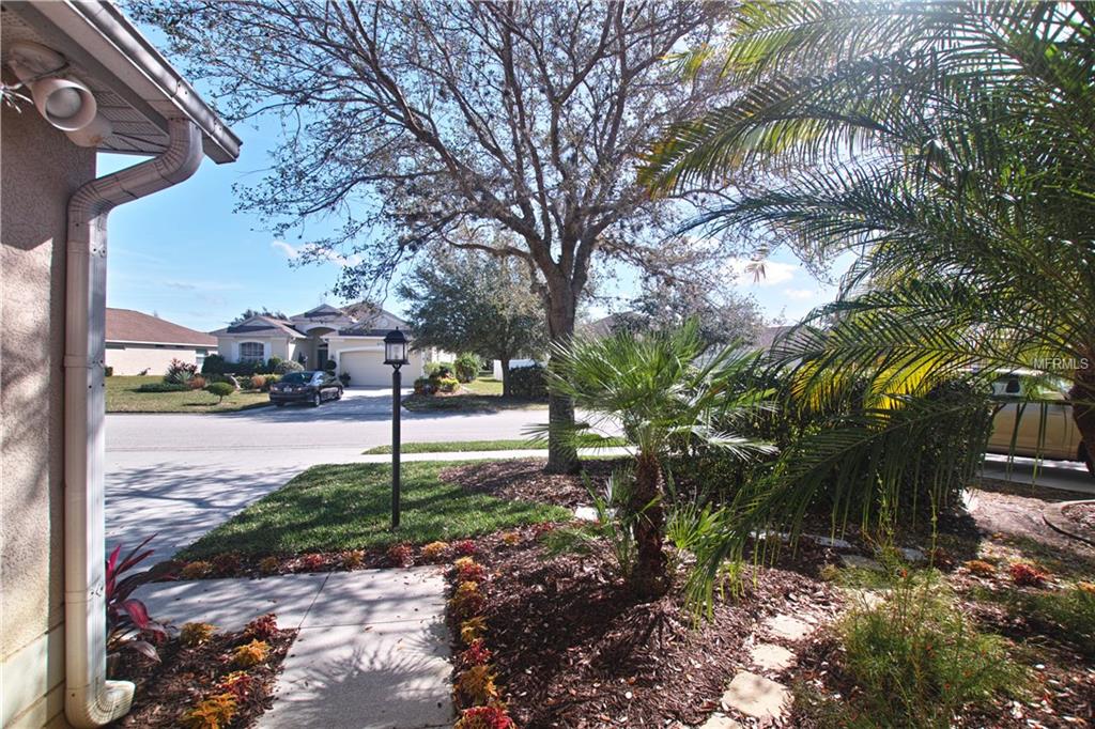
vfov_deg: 77.3
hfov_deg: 100.4
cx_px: 548
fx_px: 456
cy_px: 364
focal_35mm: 15
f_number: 6.3
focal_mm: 10
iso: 100
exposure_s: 1/100
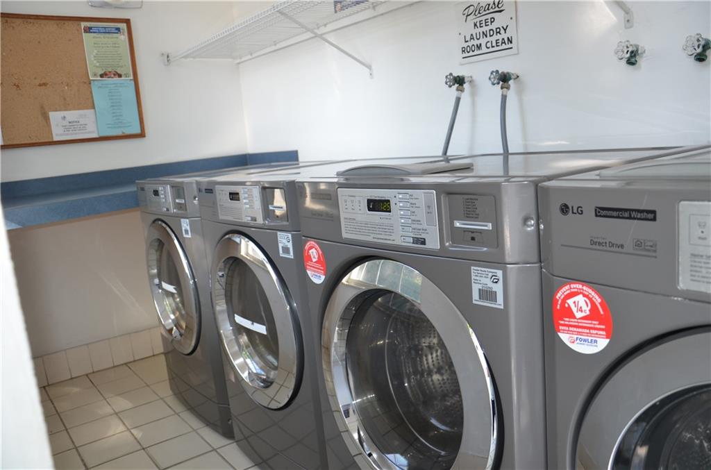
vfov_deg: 41.5
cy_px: 235
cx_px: 356
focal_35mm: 32
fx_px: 620
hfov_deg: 59.6
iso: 400
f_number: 3.8
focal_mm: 21
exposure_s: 1/125
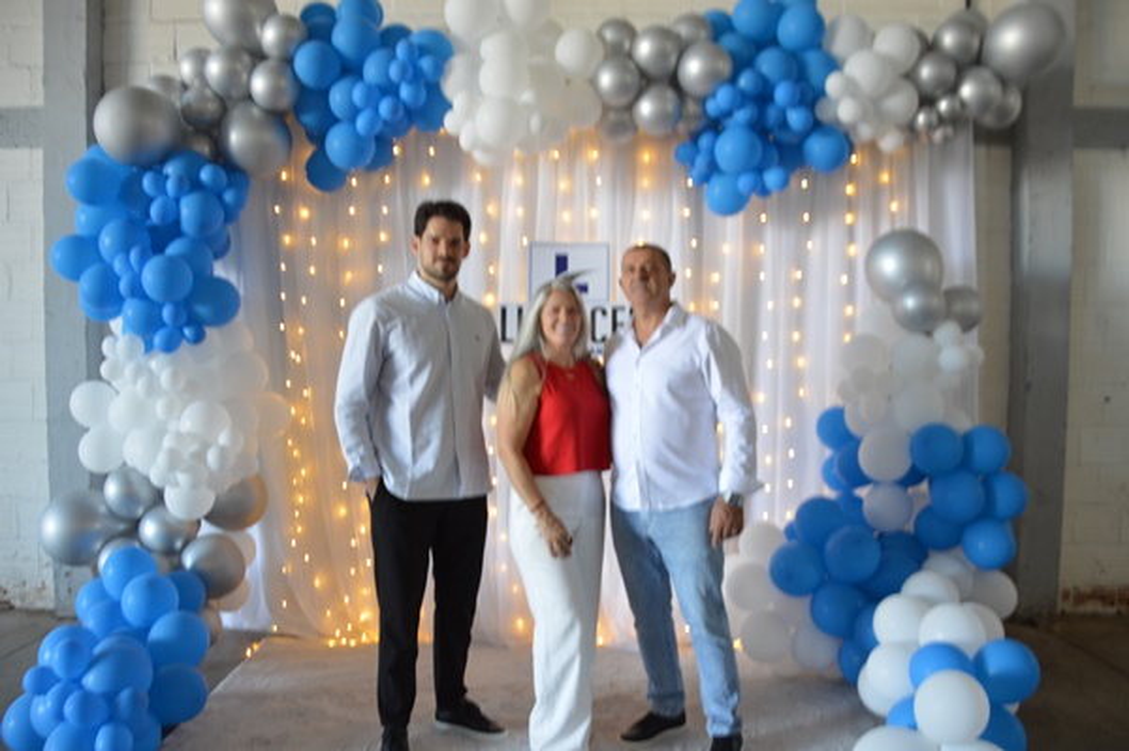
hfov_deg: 37.9
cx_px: 564
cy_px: 376
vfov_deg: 25.7
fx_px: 1645
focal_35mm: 52
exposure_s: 1/30
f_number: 4.5
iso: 400
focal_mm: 35
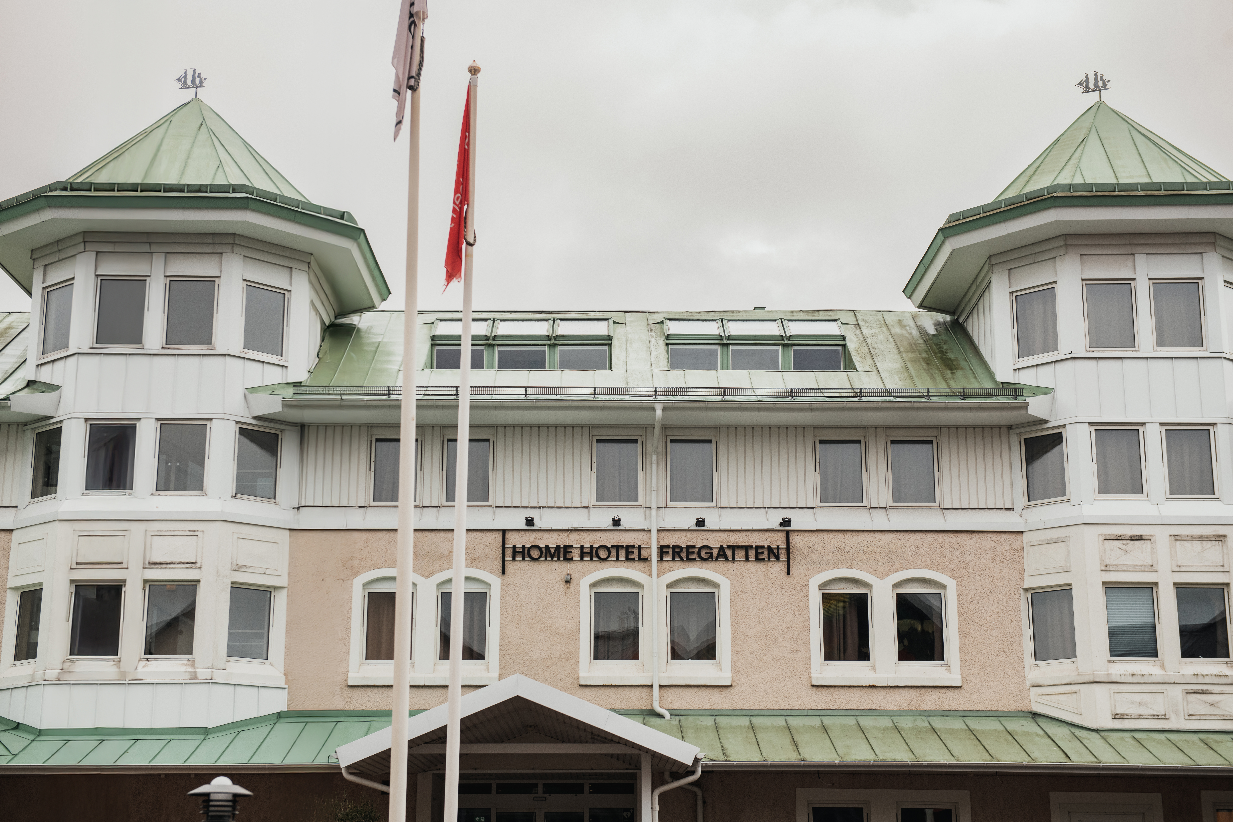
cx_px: 616
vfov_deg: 24.6
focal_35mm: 55
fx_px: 1884
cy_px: 411
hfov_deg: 36.2
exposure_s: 1/320
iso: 400
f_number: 5
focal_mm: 55
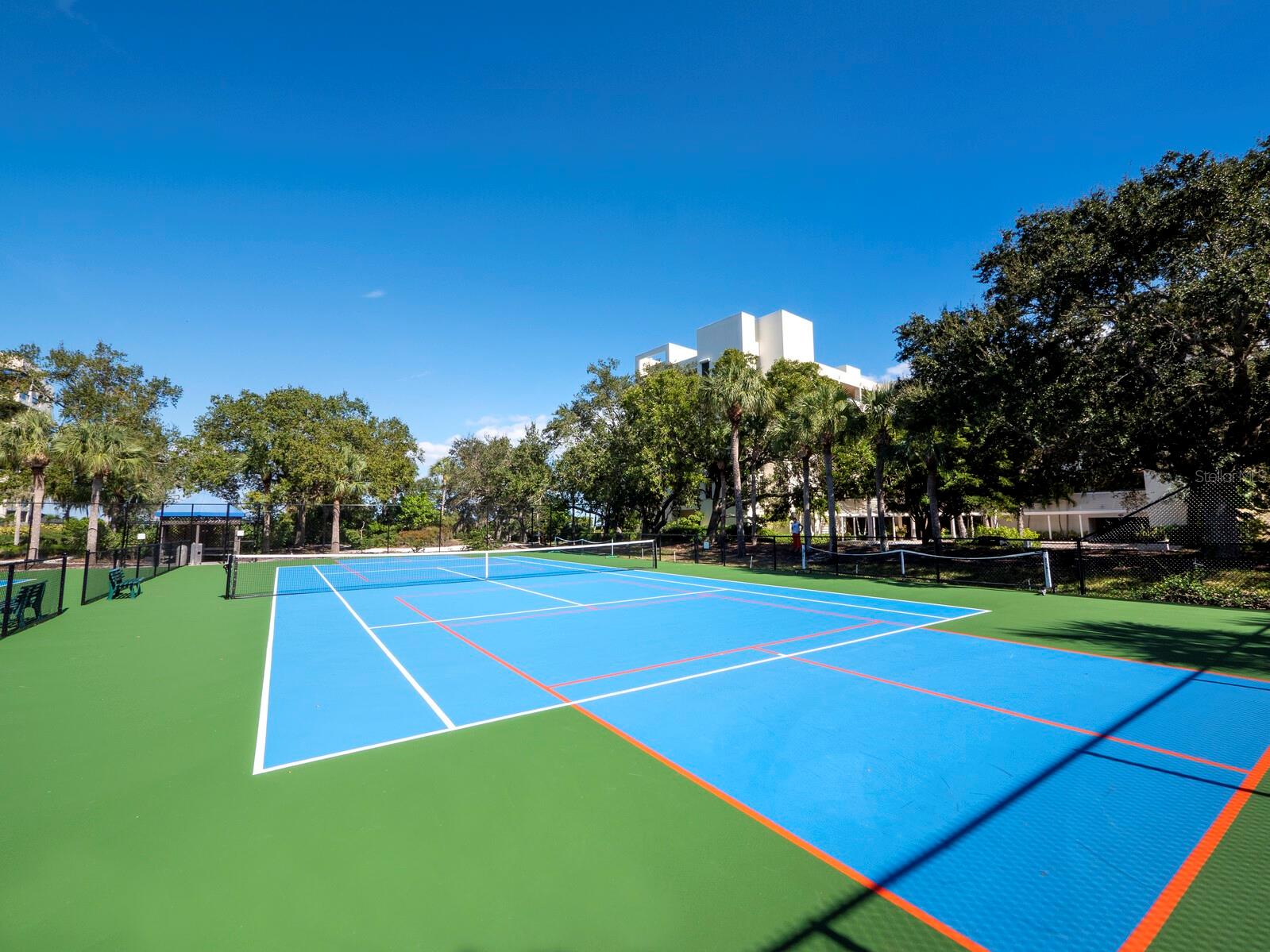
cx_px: 635
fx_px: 514
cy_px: 476
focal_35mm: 14
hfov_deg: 102.1
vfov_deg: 85.7
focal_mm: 7
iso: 200
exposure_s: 1/320
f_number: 8
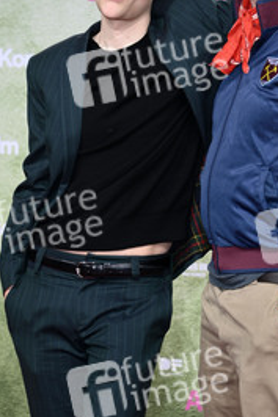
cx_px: 193
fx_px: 1832
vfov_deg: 13.0
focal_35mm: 158
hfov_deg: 8.7
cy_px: 149
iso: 640
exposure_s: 1/250
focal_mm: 105
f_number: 5.6
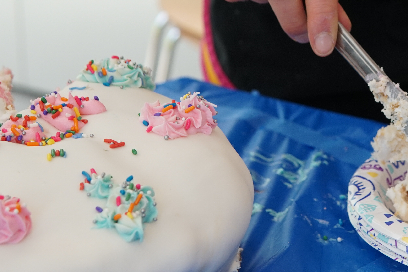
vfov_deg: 12.7
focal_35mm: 107
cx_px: 366
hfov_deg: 18.8
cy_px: 43
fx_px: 1213
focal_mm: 30
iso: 640
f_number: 4
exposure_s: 1/160
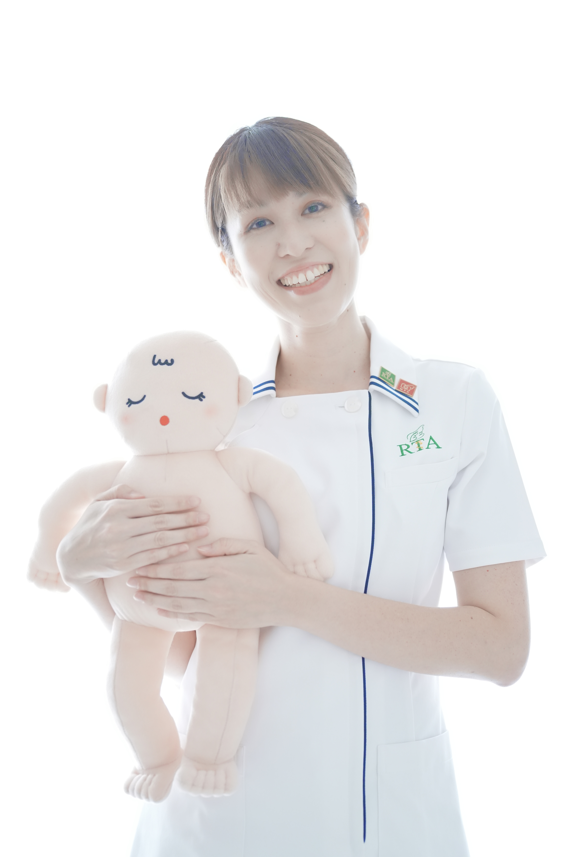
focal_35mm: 56
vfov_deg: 35.6
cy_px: 428
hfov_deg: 24.2
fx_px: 1332
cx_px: 286
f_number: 2.2
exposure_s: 1/125
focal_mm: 56
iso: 3200
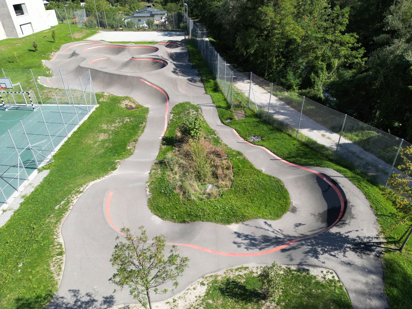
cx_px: 206
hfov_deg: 71.6
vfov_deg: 56.8
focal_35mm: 24
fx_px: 286
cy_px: 154
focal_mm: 6.72
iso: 100
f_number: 1.7
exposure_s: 1/1250
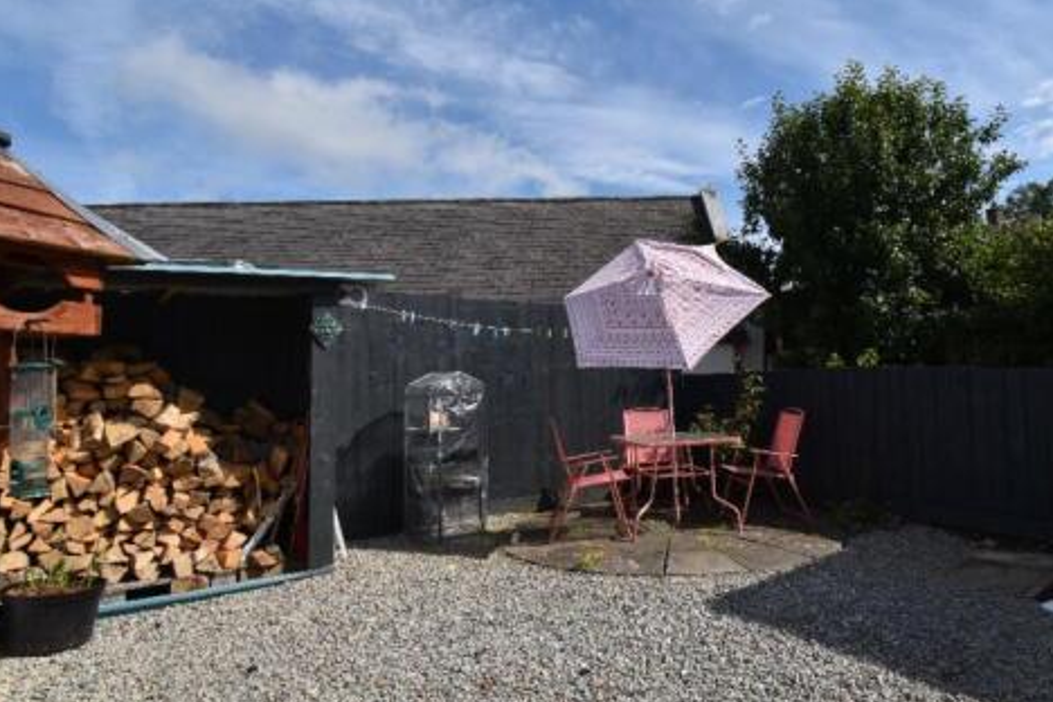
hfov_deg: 79.8
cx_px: 656
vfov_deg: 59.5
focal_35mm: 21
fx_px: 614
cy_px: 341
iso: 100
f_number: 11
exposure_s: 1/200
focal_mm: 10
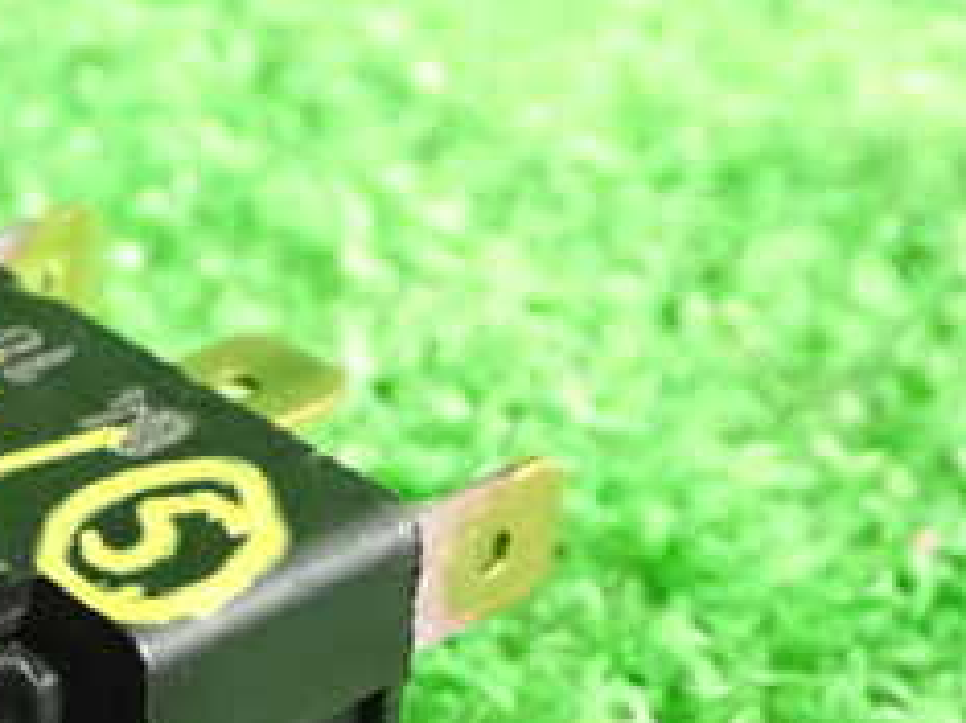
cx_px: -78
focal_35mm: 120
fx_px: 3347
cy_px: 657
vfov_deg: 12.2
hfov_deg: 16.0
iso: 5000
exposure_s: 1/160
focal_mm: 8.4
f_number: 3.1
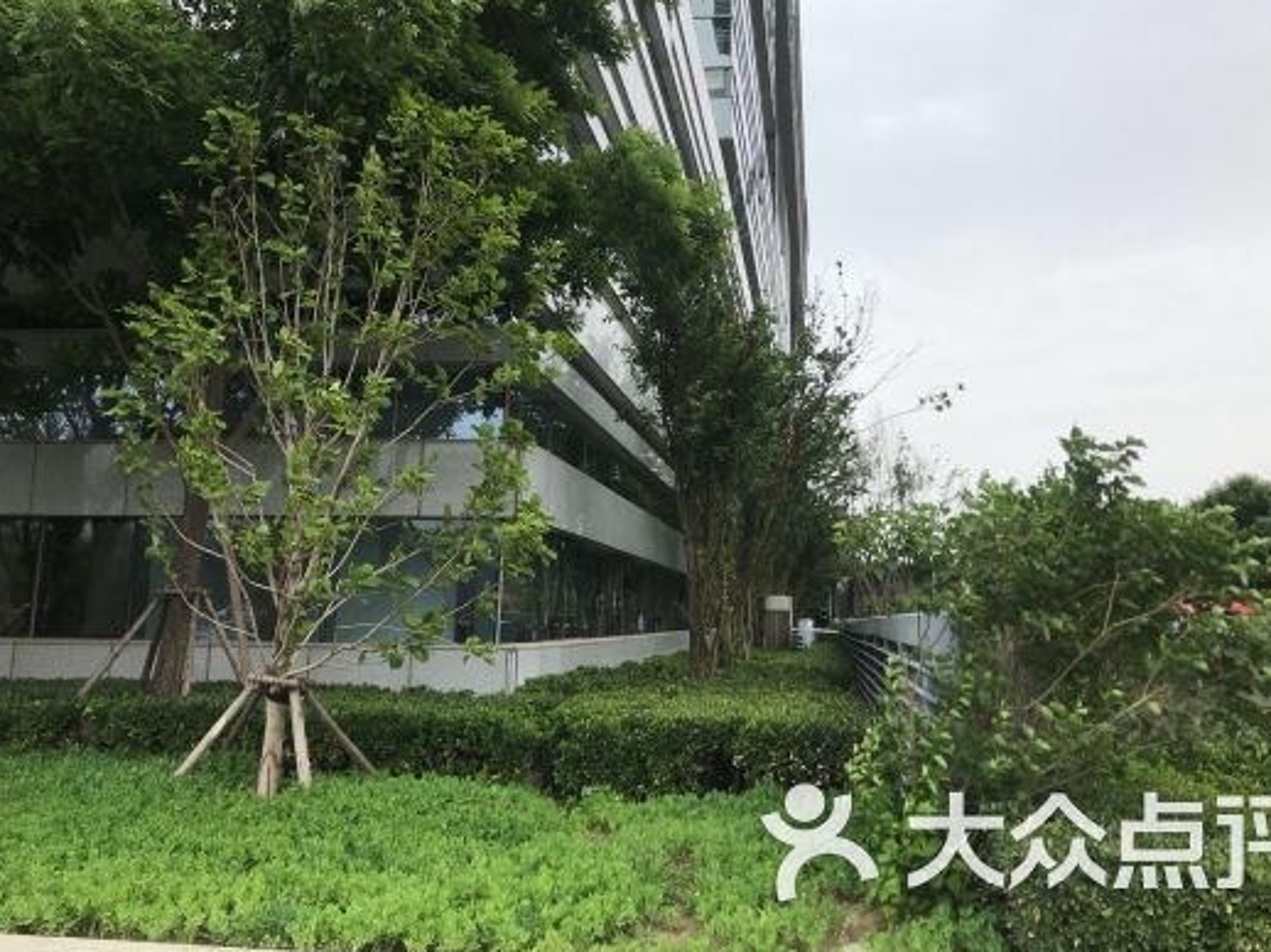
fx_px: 1138
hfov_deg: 58.3
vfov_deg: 45.4
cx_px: 674
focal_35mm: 31
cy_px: 442
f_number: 1.8
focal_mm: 3.99
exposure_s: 1/1650
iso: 20
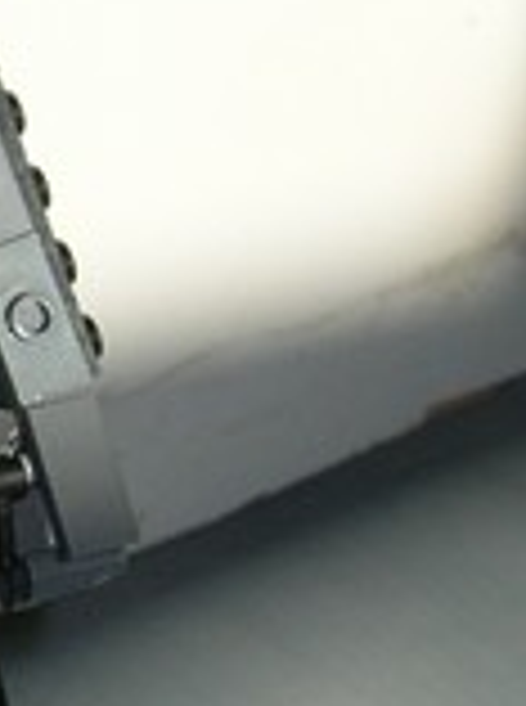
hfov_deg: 4.0
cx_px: -571
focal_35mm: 367
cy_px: 499
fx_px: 7466
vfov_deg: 5.4
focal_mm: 14.2
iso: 50
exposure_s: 1/274
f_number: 4.8
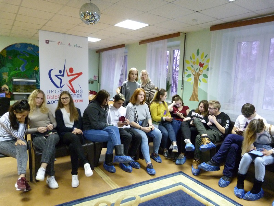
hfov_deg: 69.4
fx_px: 198
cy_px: 103
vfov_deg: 54.9
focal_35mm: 25
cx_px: 137
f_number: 2.8
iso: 500
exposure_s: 1/15
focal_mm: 4.5
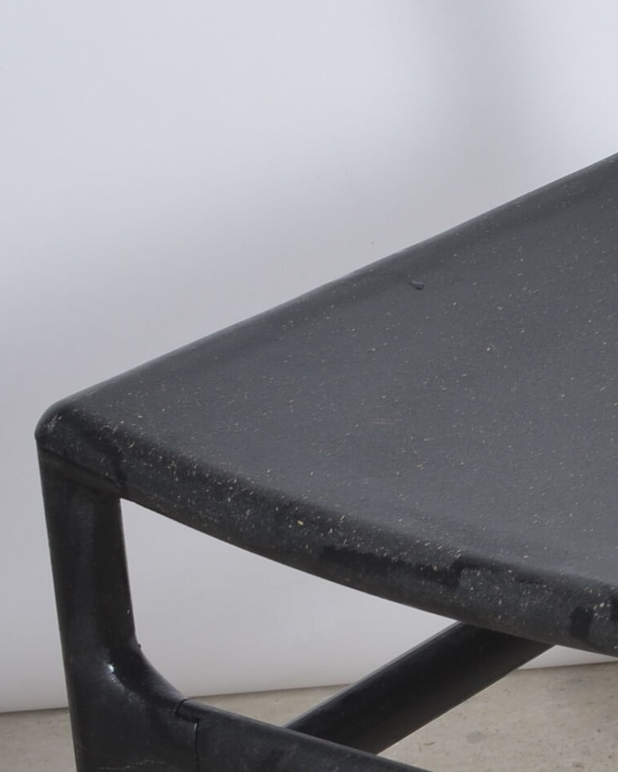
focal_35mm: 273
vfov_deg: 7.1
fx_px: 6241
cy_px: 370
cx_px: 963
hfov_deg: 5.6
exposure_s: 1/125
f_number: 11
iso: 100
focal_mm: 50
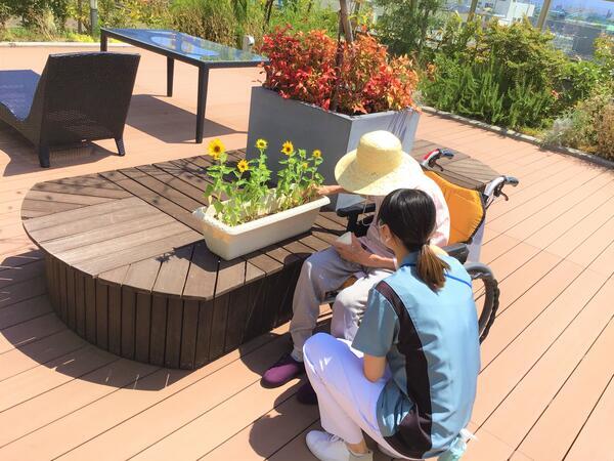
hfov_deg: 58.4
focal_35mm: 31
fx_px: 550
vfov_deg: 45.4
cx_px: 307
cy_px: 230
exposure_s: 1/1131
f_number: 2.4
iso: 25
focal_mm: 3.3
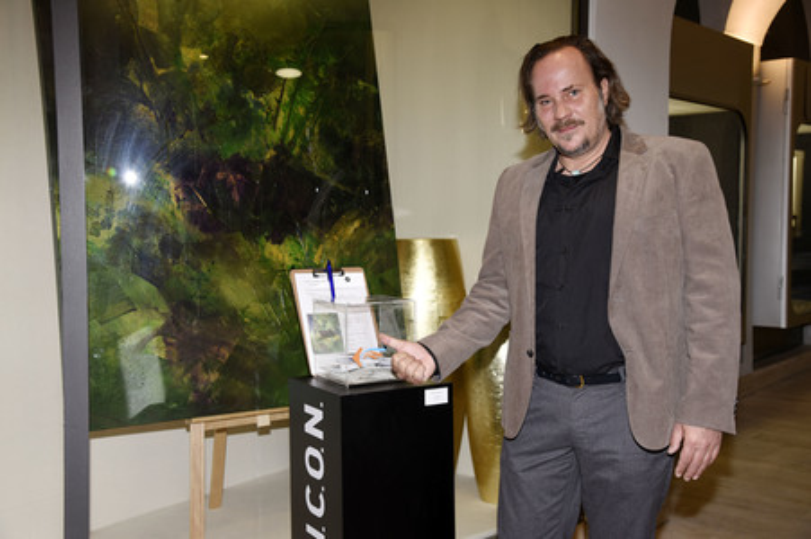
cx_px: 406
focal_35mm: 44
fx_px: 990
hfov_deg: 44.5
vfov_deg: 30.5
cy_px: 270
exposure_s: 1/125
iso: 640
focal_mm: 44
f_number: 6.3
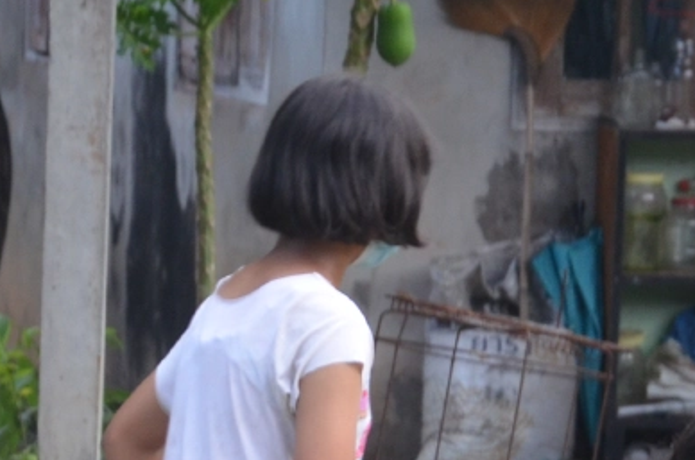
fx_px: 10939
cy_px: 656
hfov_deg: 3.6
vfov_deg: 2.4
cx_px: 425
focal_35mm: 568
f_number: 5.6
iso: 800
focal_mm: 105
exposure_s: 1/40
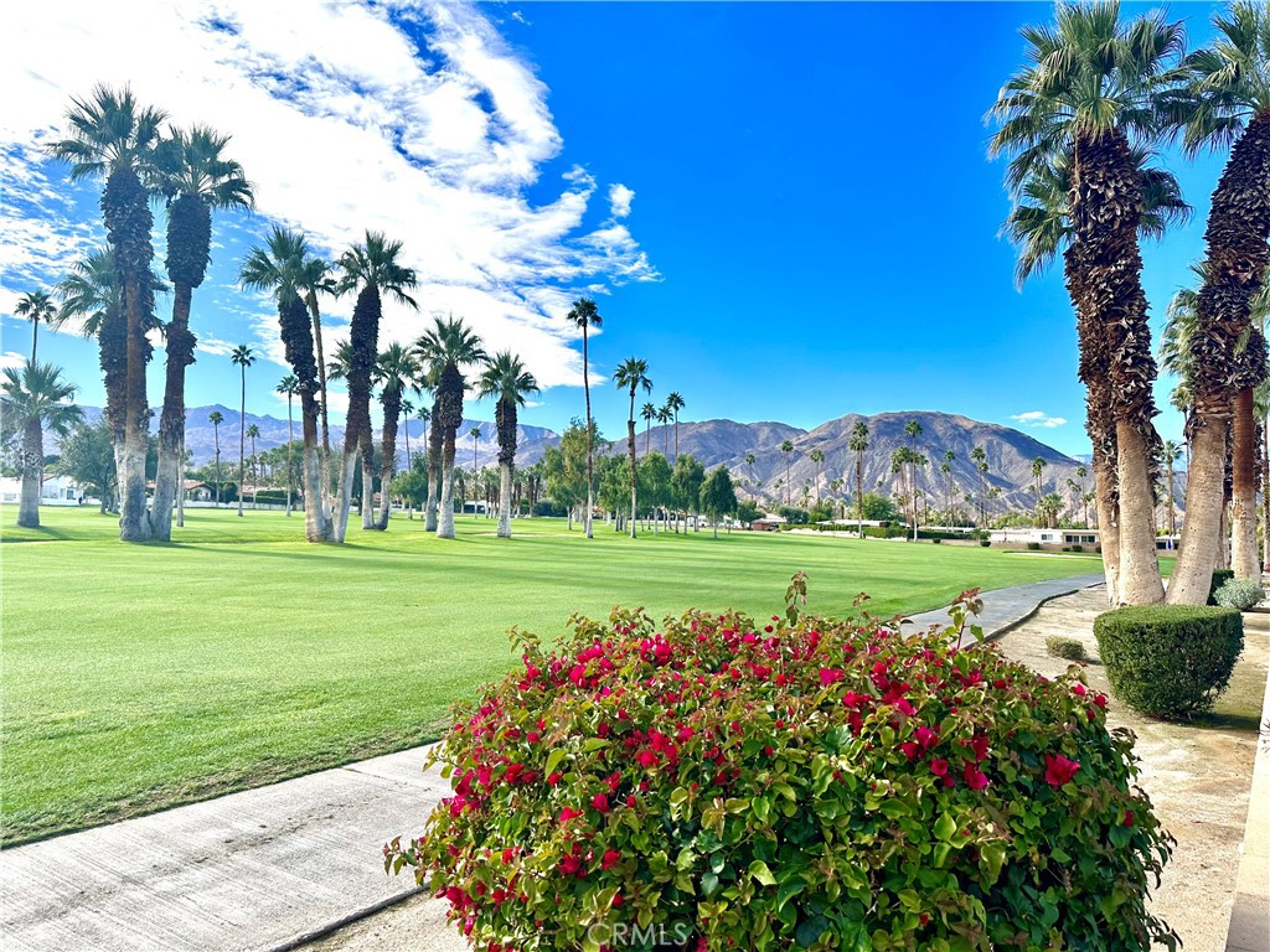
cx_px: 635
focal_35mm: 24
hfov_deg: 71.6
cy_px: 476
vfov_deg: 56.8
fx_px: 881
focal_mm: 6.86
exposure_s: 1/4348
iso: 80
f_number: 1.78
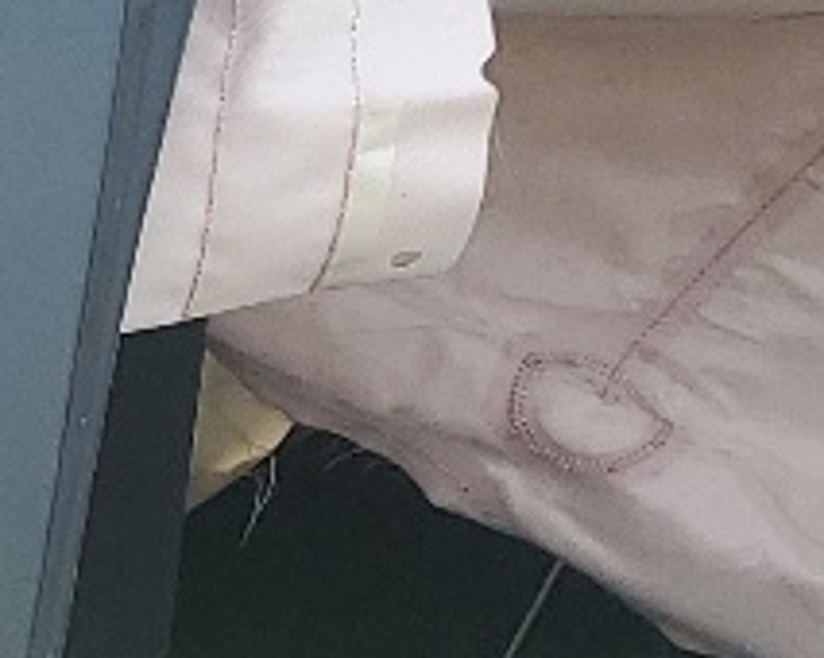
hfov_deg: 7.7
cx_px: -2224
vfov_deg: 7.5
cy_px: 1587
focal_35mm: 191
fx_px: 4654
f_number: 1.5
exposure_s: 1/833
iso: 50
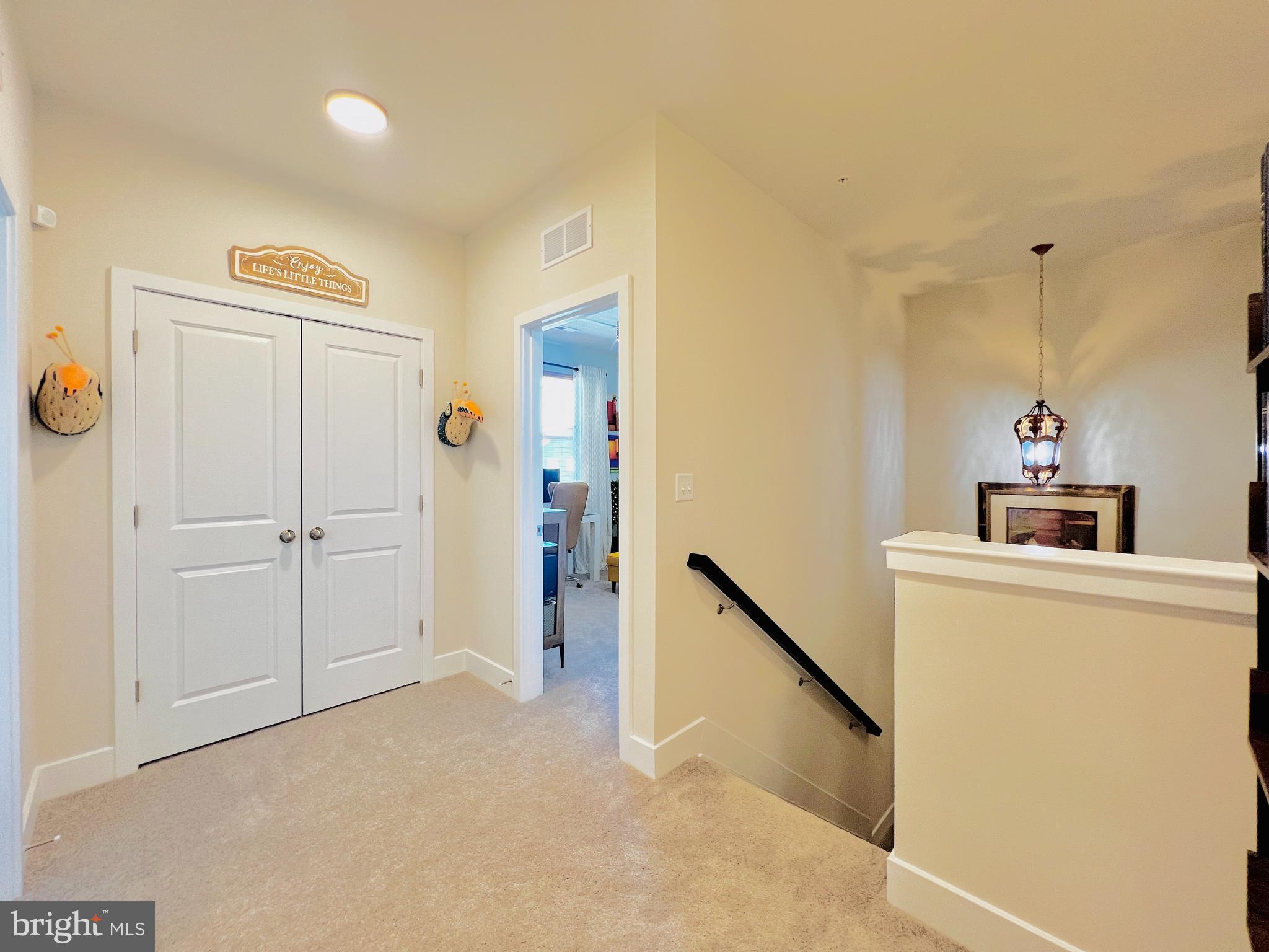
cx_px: 634
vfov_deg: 89.9
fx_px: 477
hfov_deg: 106.2
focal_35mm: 13
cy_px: 476
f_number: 1.8
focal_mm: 1.57
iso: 160
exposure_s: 1/60
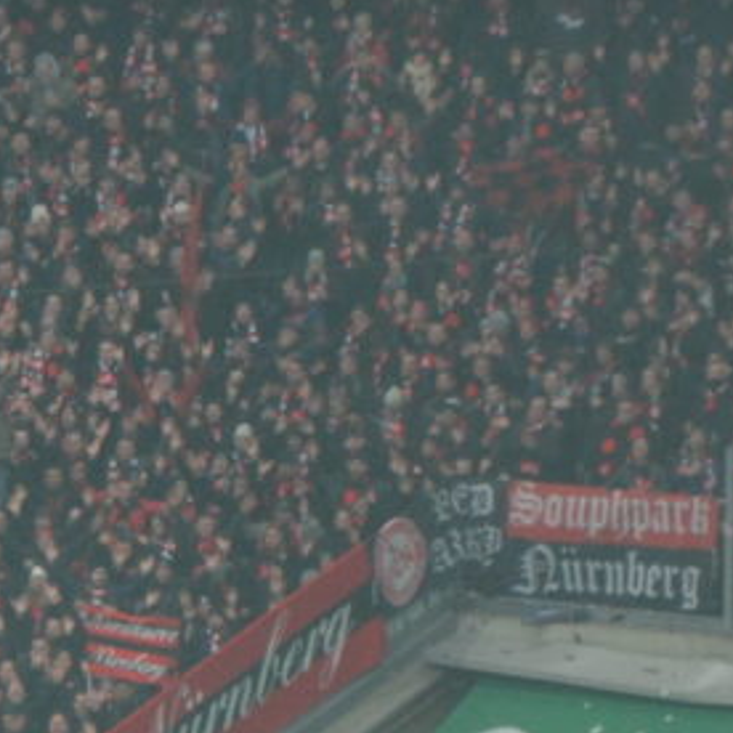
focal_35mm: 773
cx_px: -712
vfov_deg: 2.3
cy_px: 656
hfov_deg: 2.3
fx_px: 18530
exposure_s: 1/125
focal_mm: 105
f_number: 5.6
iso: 800
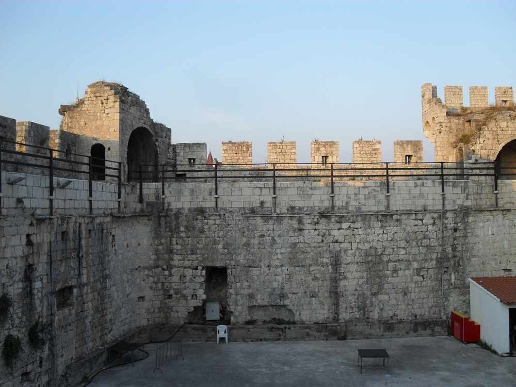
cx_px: 258
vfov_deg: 40.7
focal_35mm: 35
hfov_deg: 52.6
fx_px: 522
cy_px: 194
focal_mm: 6.3
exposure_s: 1/350
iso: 100
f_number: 3.2
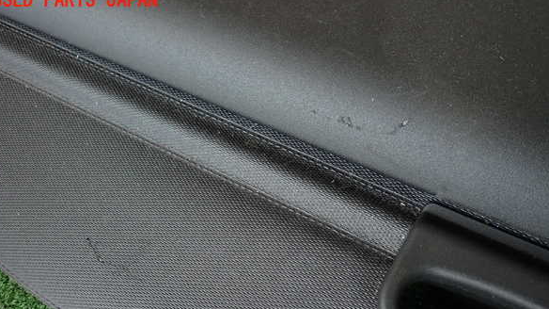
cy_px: 201
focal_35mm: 28
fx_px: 407
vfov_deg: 41.0
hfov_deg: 67.9
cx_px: 269
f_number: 2
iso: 200
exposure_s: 1/60
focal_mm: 4.5
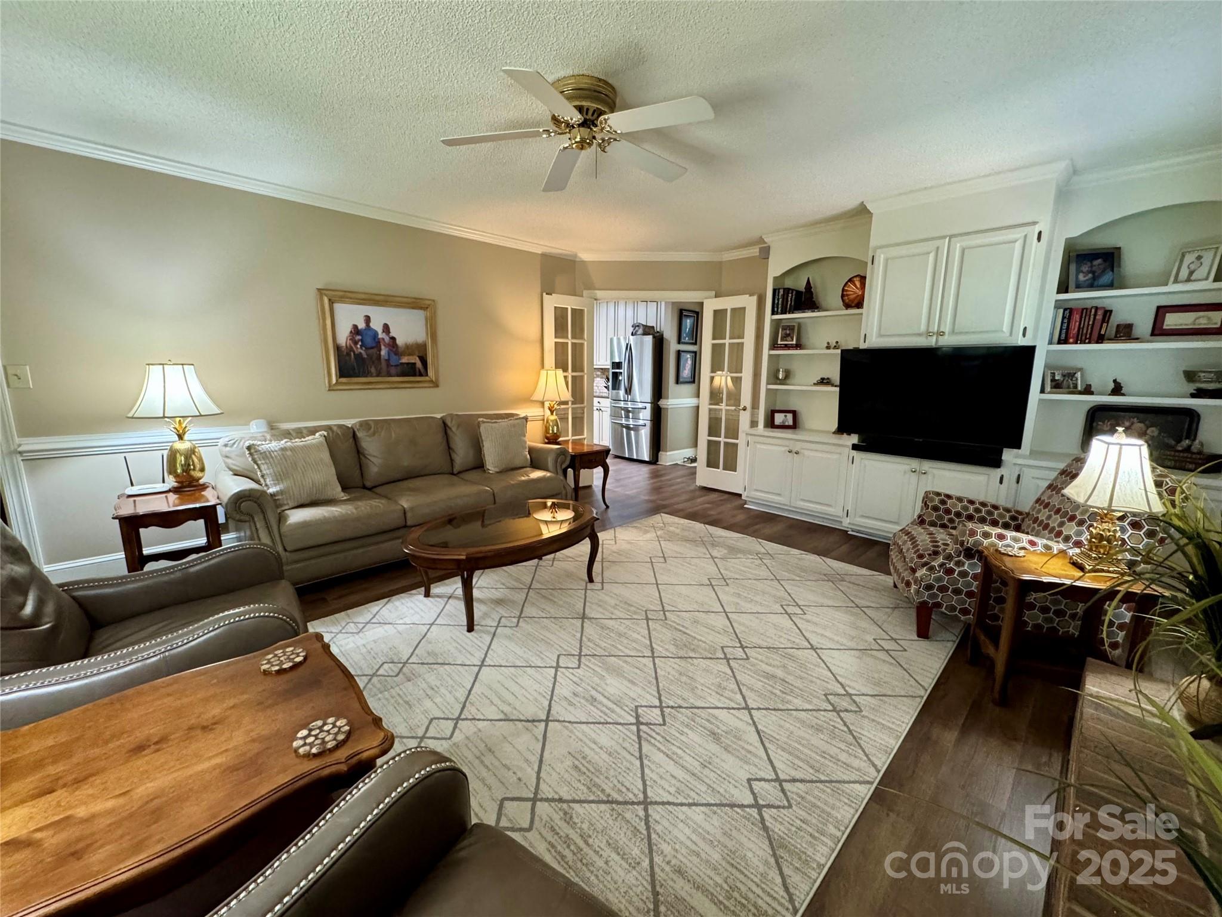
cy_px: 458
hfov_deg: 102.1
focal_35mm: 14
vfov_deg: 85.7
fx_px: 494
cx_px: 611
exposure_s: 1/59
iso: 500
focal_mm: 2.22
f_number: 2.2
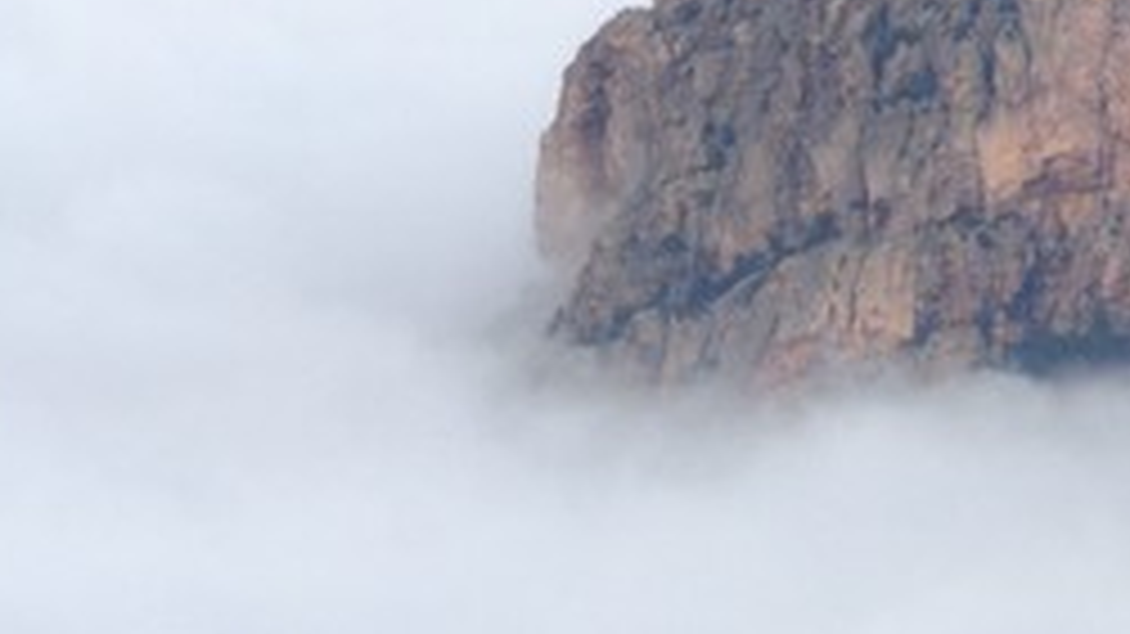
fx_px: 24981
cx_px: 3399
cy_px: 809
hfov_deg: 2.6
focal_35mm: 834
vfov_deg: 1.5
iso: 400
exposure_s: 1/200
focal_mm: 125
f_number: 8
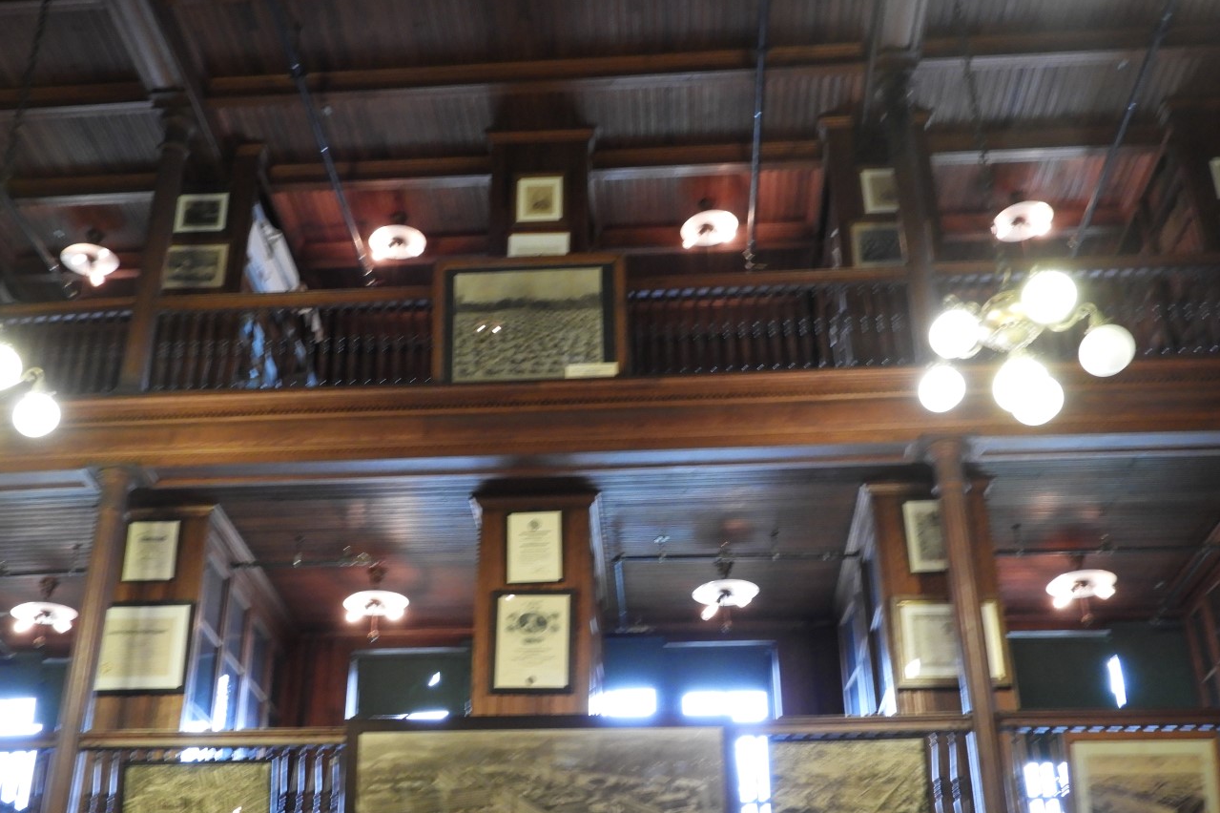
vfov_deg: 32.5
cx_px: 565
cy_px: 496
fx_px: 1389
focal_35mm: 41
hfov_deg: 47.4
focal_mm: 6.3
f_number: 3.8
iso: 400
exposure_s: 1/8
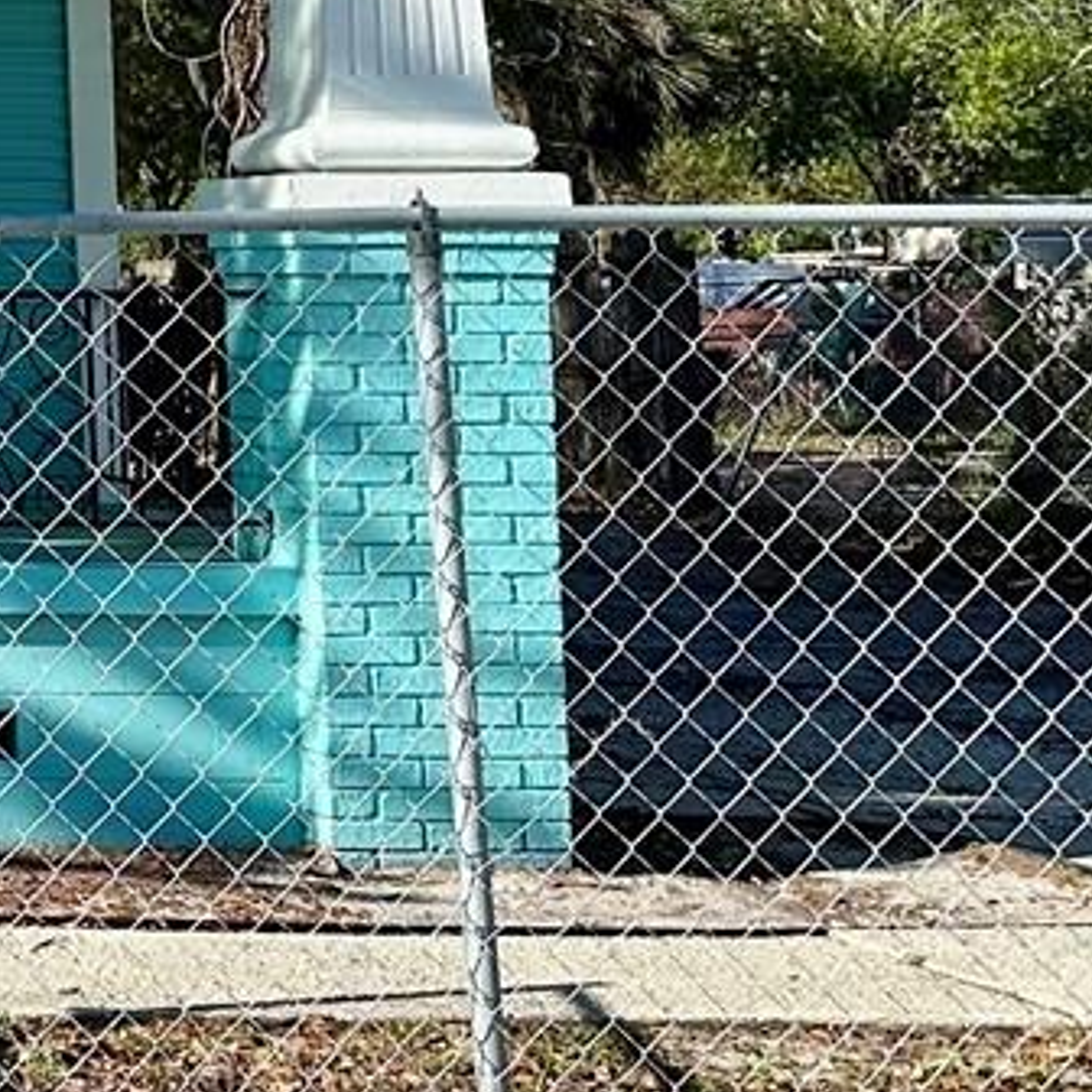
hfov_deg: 13.8
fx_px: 3605
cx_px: -1274
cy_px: -3
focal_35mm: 101
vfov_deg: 16.8
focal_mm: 6.86
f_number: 1.78
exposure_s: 1/3472
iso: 80
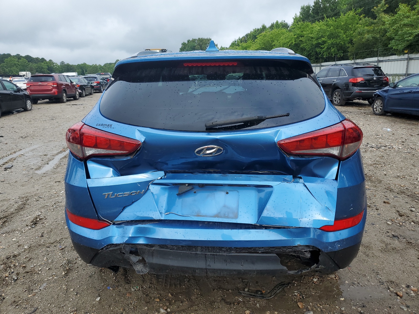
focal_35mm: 26
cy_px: 157
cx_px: 210
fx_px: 315
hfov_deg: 67.3
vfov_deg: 53.1
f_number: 1.5
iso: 50
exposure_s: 1/1111
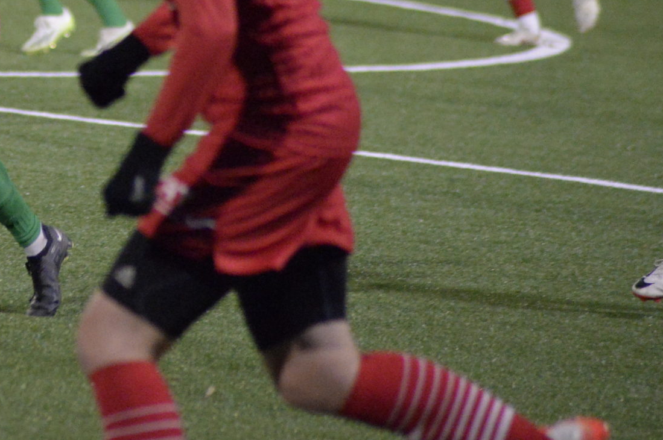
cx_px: -19
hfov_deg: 4.4
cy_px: -32
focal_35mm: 466
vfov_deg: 2.9
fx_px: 8572
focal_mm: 200
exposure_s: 1/640
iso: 12800
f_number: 4.8
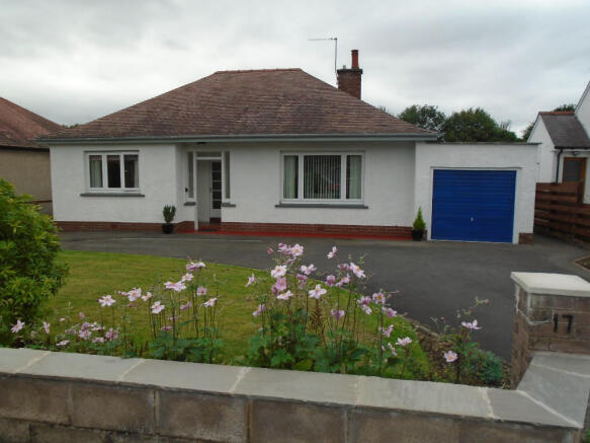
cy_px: 222
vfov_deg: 53.0
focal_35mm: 26
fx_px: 443
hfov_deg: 67.3
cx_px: 295
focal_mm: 4.6
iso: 100
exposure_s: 1/800
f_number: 3.2
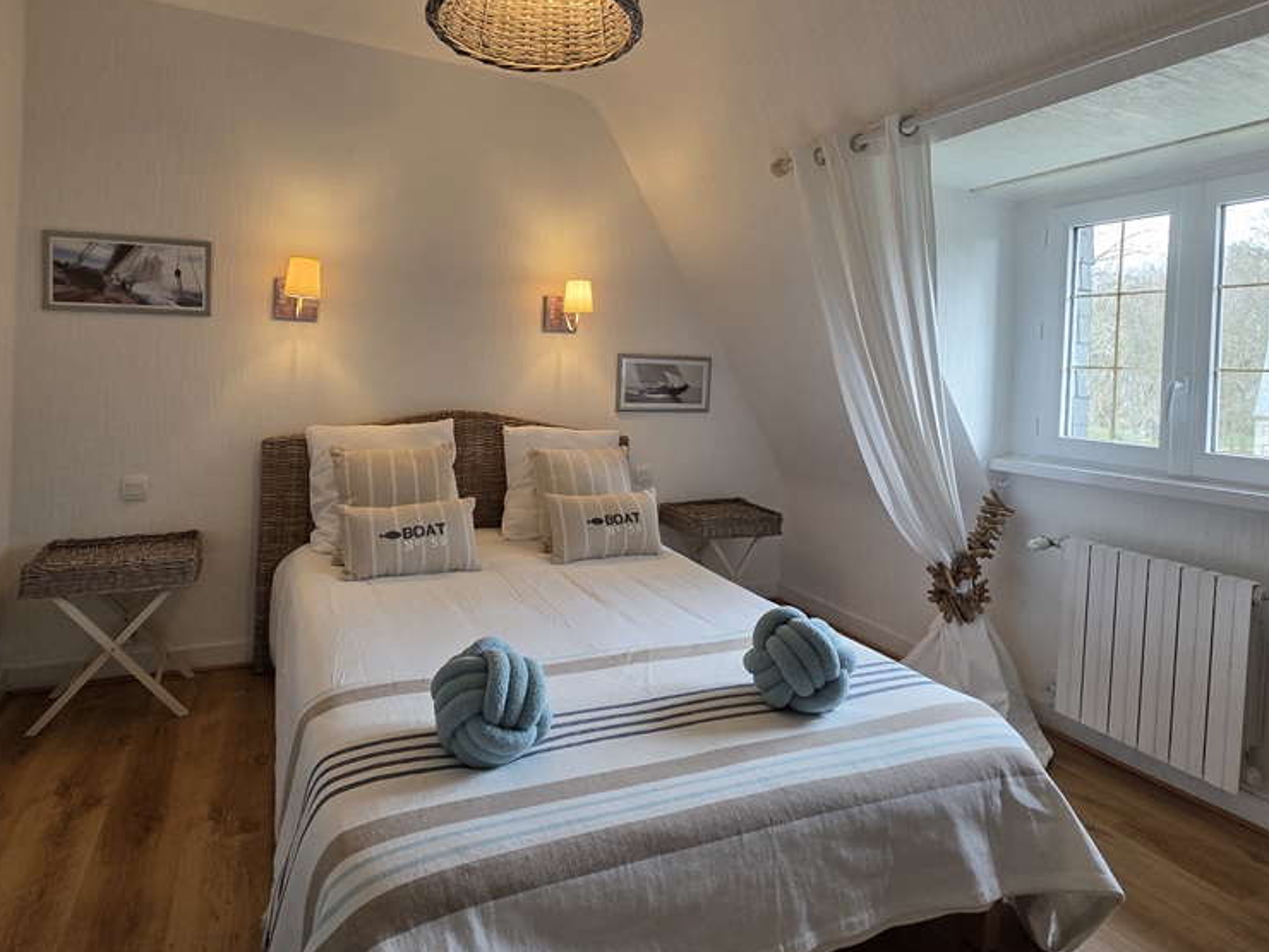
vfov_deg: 70.6
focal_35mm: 18
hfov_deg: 87.4
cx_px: 564
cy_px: 367
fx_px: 660
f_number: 1.9
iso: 80
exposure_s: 1/100
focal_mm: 2.2
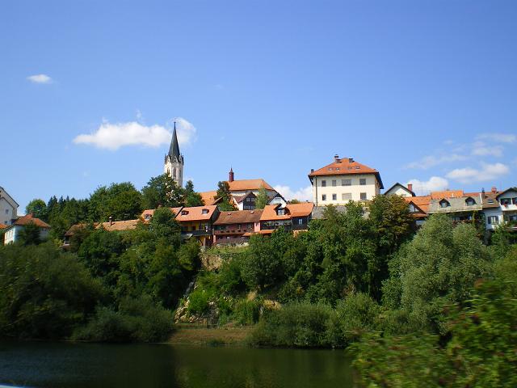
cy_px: 194
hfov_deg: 49.0
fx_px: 568
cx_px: 258
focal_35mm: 38
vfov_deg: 37.7
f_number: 4.6
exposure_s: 1/320
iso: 64
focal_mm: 6.3
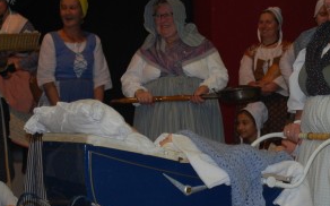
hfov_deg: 13.8
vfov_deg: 8.7
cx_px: 227
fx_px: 1358
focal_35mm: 151
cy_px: 122
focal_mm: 45
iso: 280
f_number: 5.3
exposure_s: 1/60
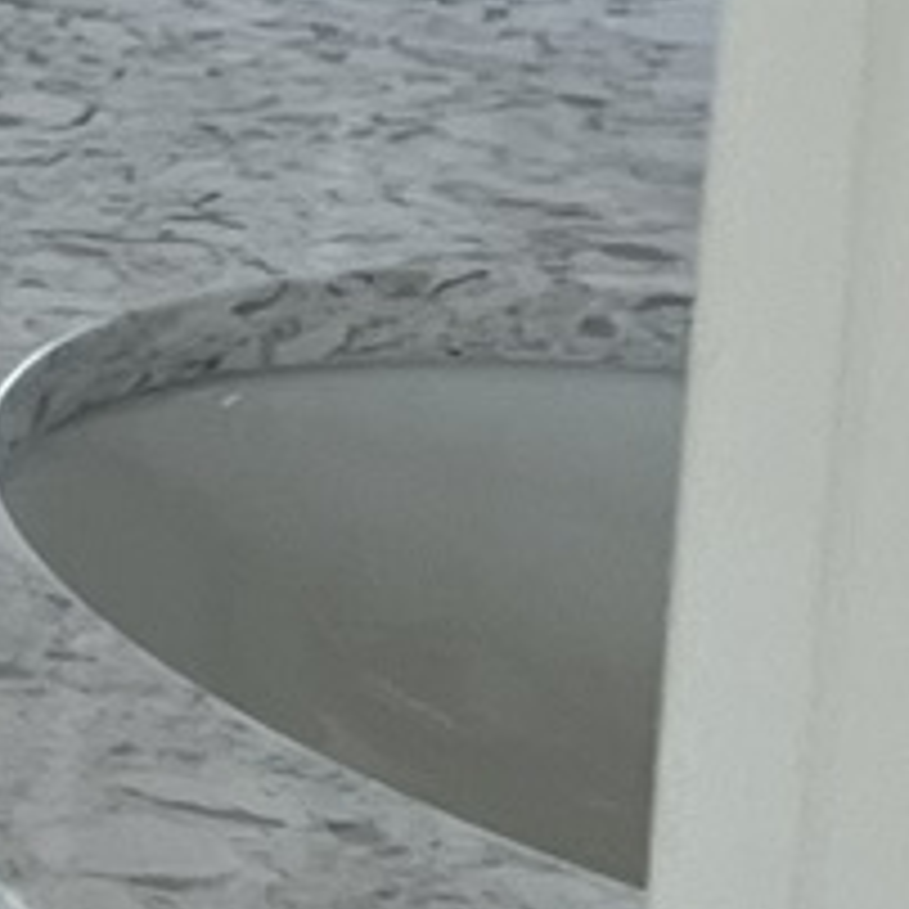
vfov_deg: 7.3
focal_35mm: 233
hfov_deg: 6.4
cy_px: -819
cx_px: -2470
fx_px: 6922
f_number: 1.6
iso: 64
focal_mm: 5.1
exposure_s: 1/121
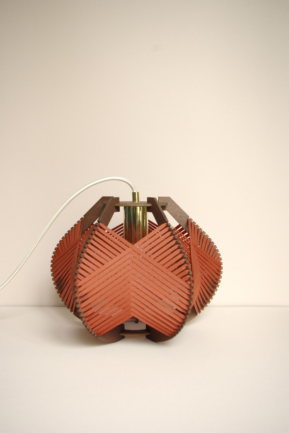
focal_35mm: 34
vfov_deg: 55.1
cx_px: 144
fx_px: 415
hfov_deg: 38.4
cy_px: 216
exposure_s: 1/60
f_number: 5
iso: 1000
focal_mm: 23
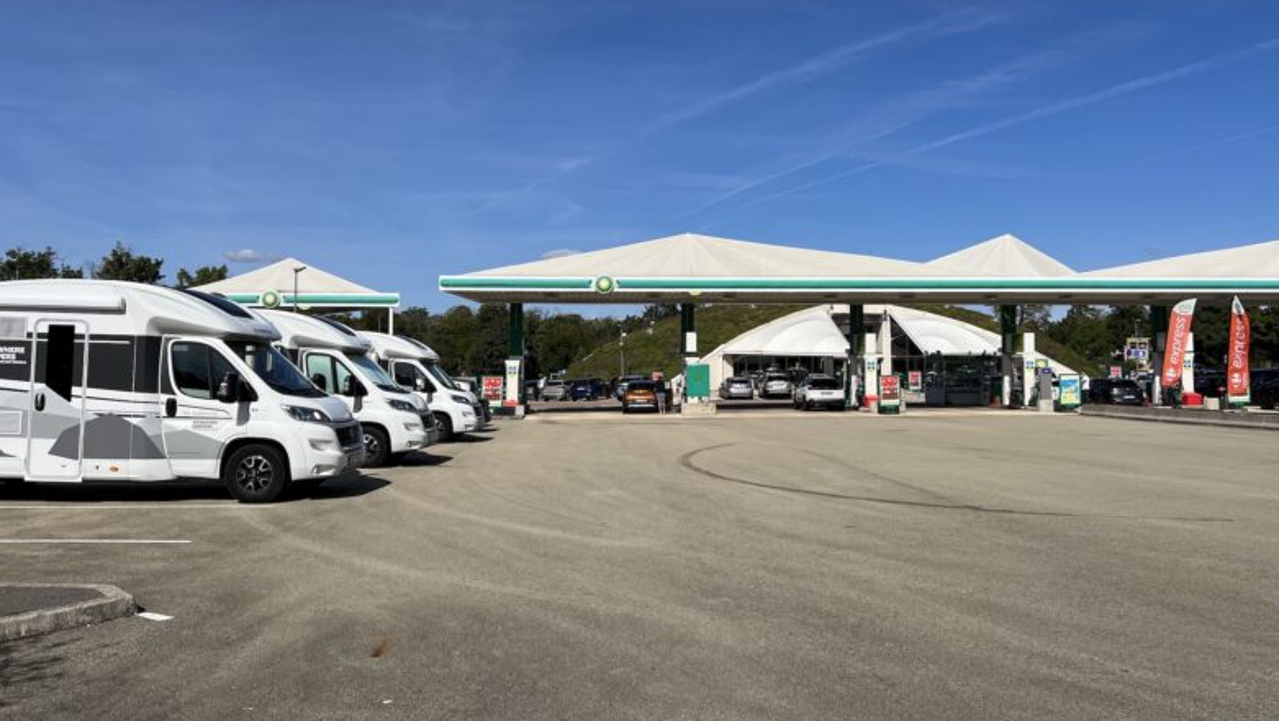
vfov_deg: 40.2
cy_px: 321
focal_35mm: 29
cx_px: 634
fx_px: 984
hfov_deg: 66.0
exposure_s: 1/8696
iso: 50
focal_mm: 5.7
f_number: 1.5
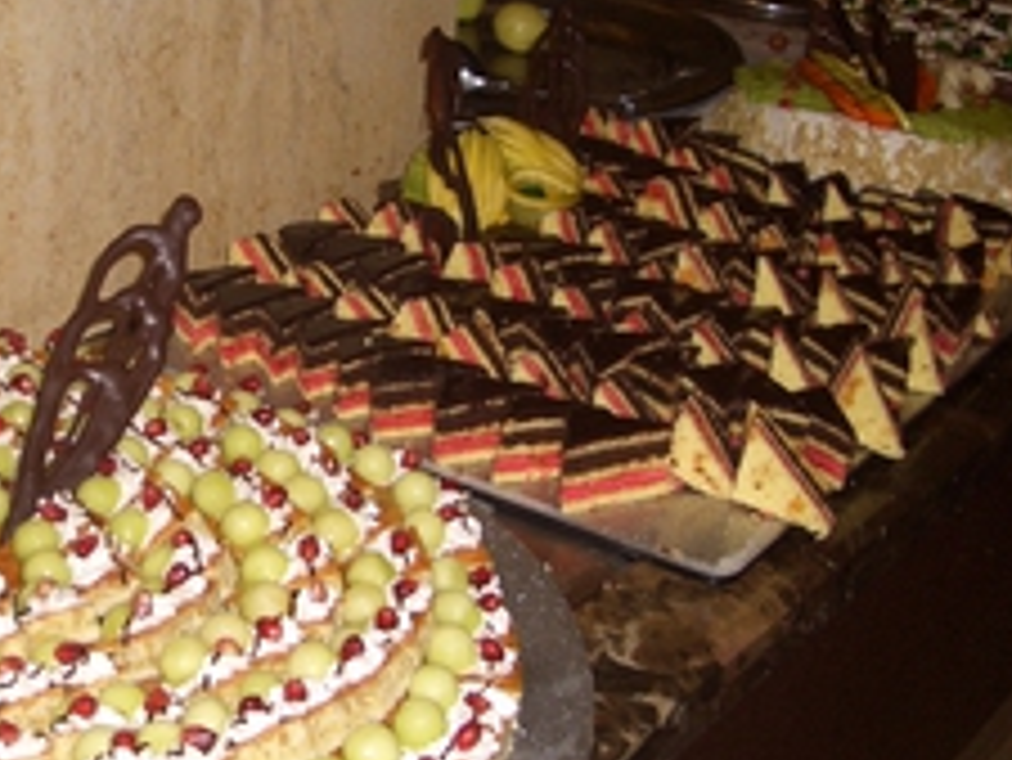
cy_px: 279
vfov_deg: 21.0
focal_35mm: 70
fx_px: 2048
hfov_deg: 27.4
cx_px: 247
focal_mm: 5.8
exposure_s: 1/60
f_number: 2.6
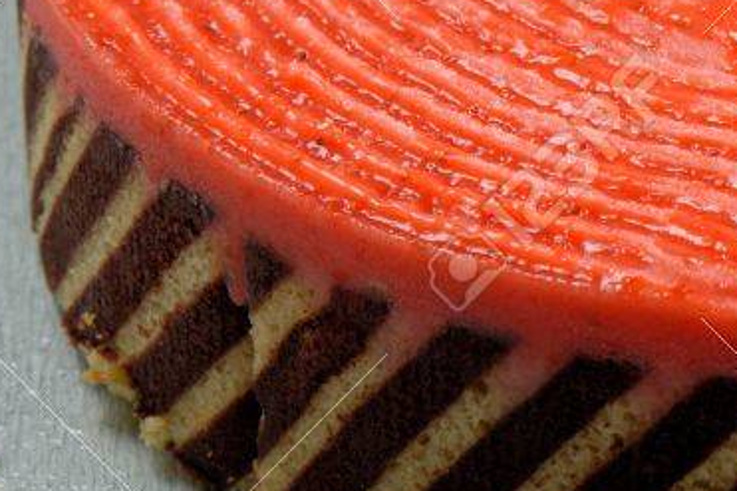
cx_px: 914
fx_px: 7530
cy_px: 104
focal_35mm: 368
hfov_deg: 5.6
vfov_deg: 3.7
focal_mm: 105
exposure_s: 1/160
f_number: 13
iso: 100
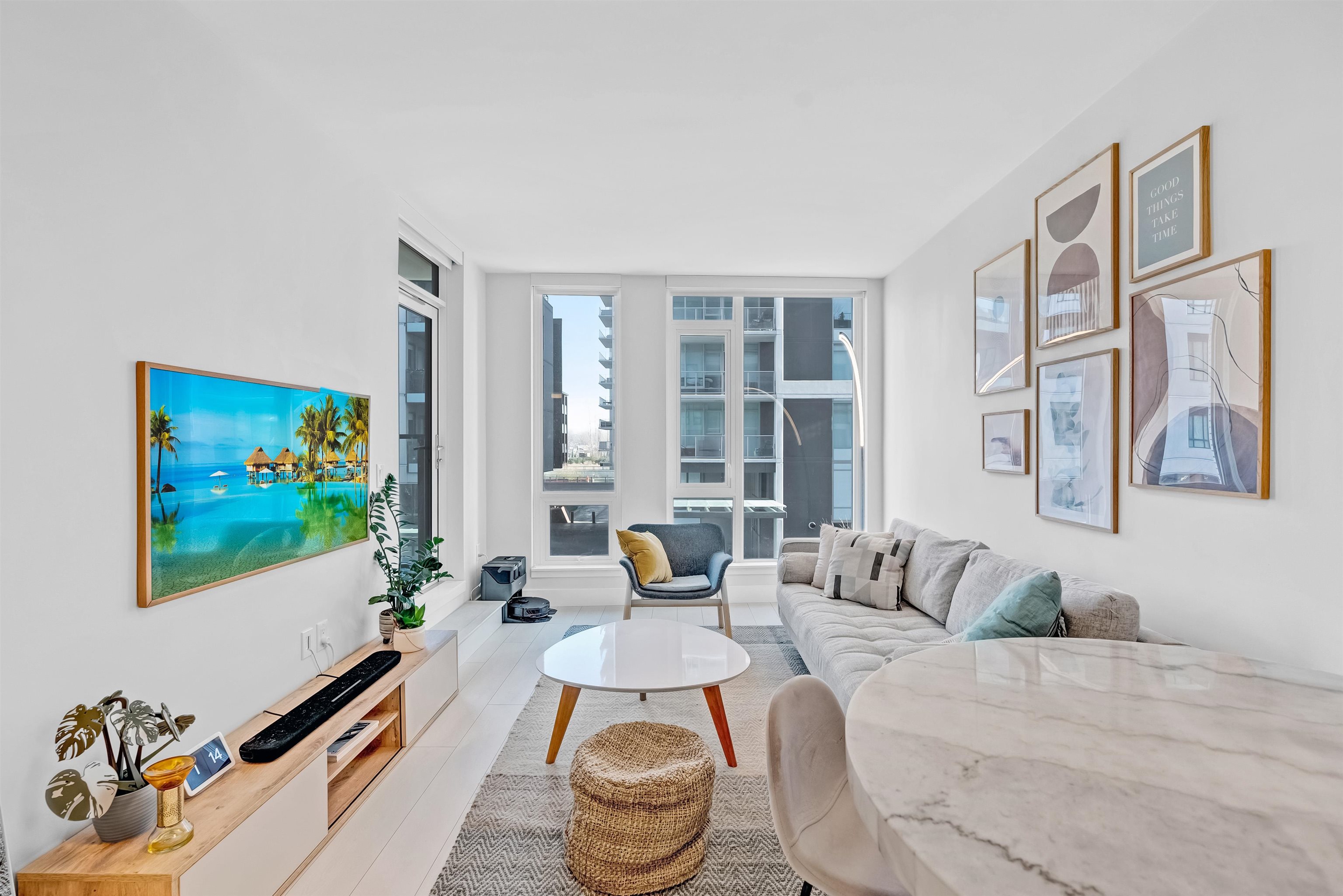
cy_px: 448
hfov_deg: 96.7
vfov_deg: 73.8
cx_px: 672
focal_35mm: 16
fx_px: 597
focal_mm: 16
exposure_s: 1/13
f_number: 7.1
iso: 160
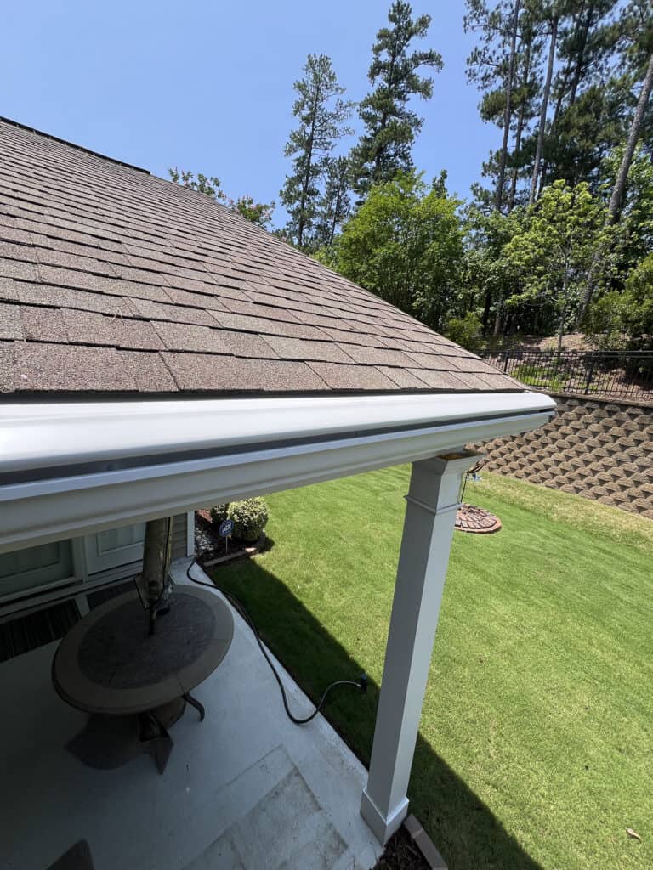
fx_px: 327
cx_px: 326
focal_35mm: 13
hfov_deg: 89.9
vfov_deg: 106.2
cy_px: 435
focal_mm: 1.57
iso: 32
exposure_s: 1/1233
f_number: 1.8
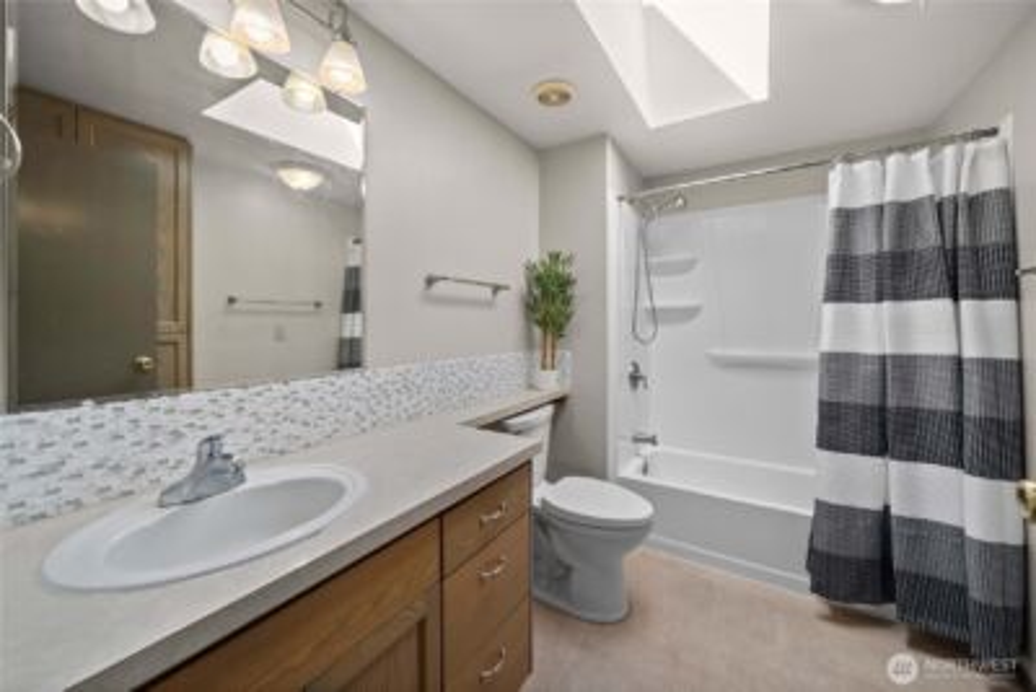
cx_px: 518
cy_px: 346
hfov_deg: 108.3
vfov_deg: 85.5
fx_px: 374
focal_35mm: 13
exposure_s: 1/25
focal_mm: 13
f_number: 7.1
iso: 1000
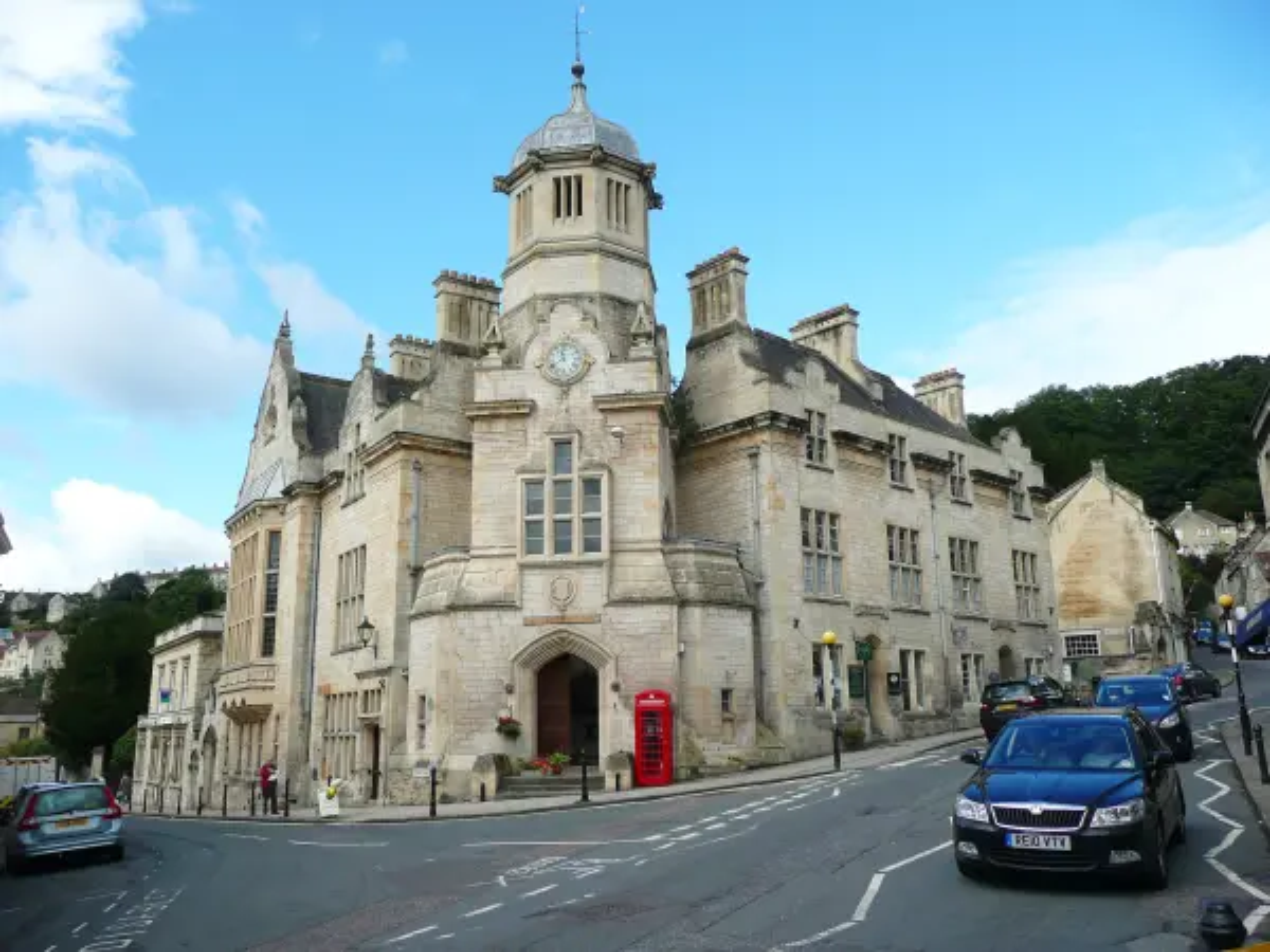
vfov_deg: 49.7
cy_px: 476
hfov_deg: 63.4
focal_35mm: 28
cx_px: 635
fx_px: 1027
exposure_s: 1/400
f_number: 3.3
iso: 100
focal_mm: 4.6
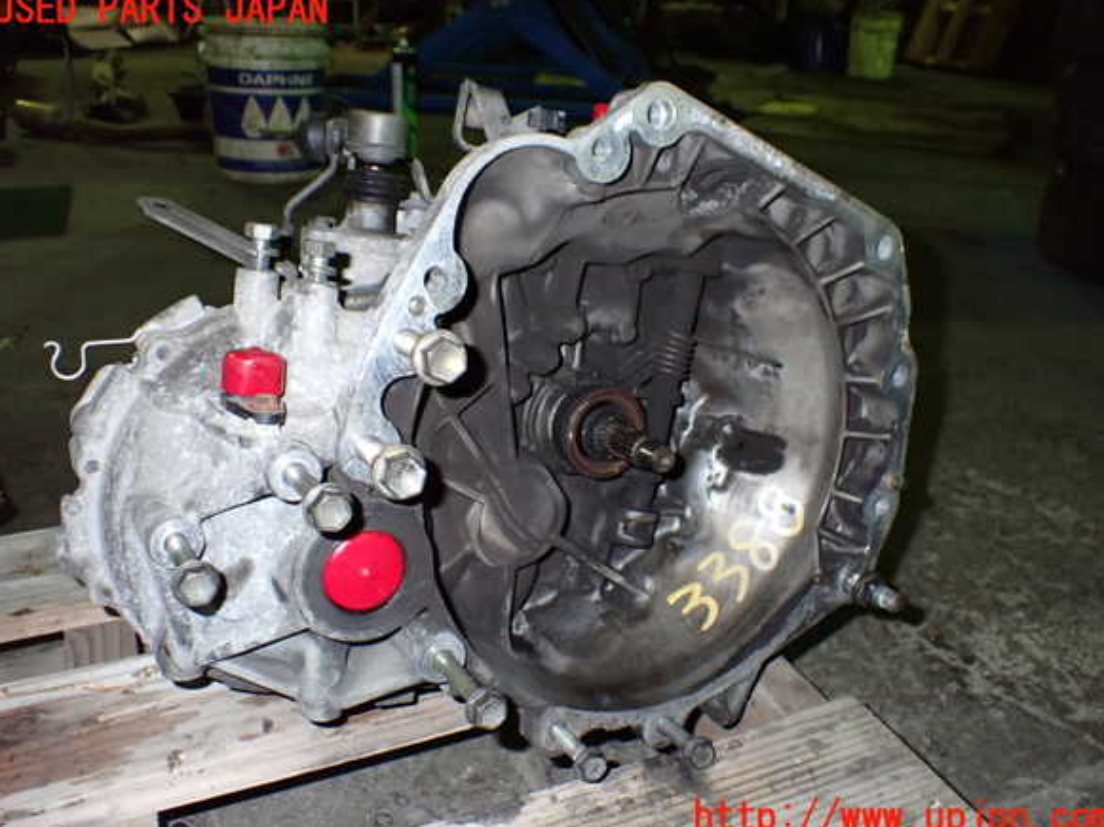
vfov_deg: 45.4
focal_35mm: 31
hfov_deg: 58.4
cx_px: 553
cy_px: 414
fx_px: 988
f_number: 6.3
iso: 800
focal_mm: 5.4
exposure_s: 1/30
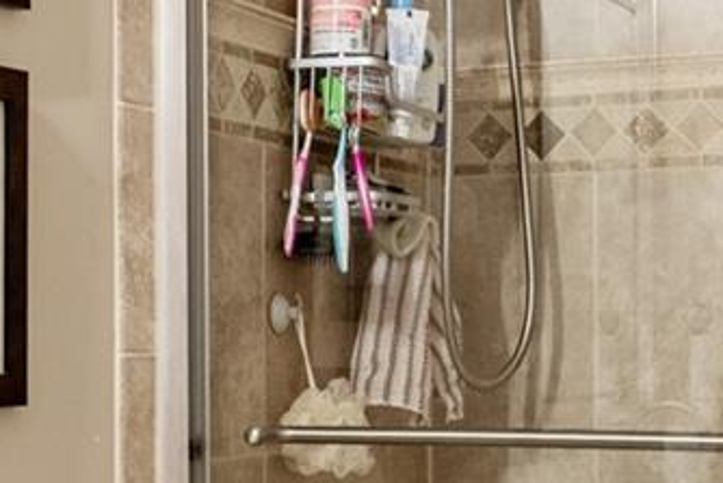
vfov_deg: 13.9
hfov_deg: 20.8
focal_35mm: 98
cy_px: 332
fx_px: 1969
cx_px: 377
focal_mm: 16
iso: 1000
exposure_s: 1/10
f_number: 5.6
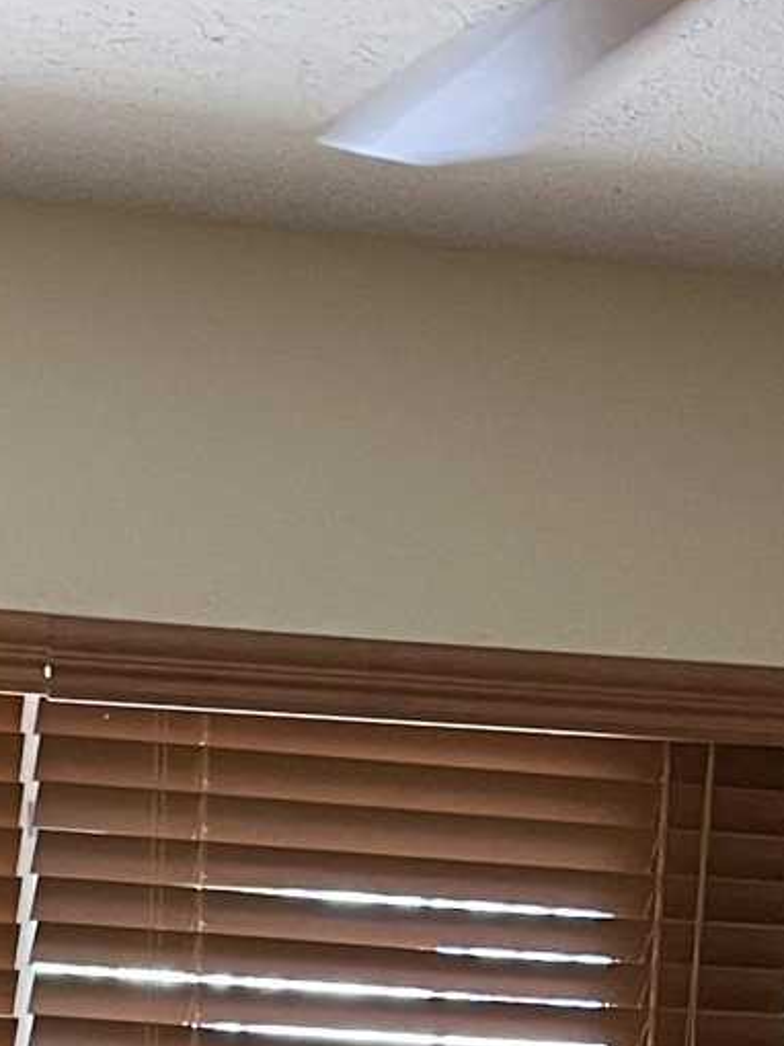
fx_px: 3415
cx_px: -55
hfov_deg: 12.9
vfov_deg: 14.0
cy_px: 2234
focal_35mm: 113
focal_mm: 5.1
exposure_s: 1/60
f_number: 1.6
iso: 200
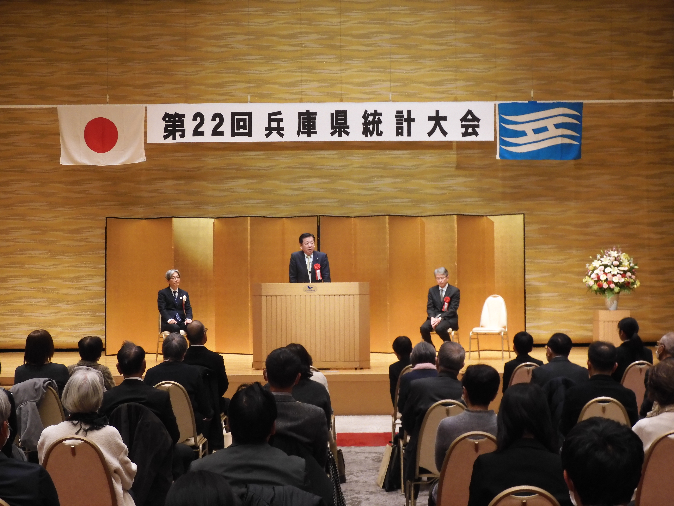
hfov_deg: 33.8
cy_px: 253
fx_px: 1110
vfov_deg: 25.7
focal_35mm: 57
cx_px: 337
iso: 400
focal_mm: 10.2
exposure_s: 1/25
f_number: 4.5
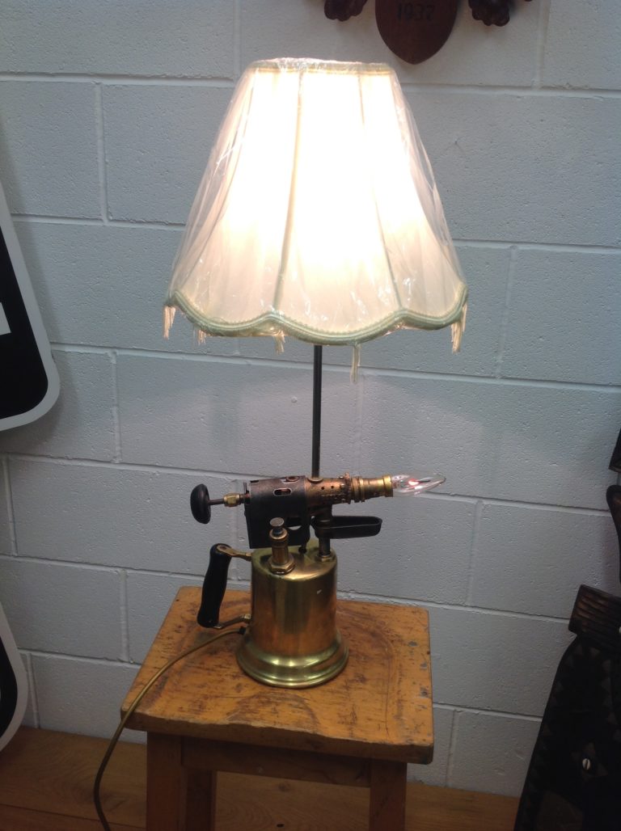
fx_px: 839
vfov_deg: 52.7
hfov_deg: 40.6
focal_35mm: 35
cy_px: 416
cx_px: 310
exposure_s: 1/100
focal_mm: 4.28
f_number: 2.4
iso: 50
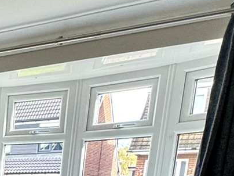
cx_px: -149
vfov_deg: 17.3
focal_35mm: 71
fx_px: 480
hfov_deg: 21.3
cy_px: 308
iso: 100
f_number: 2.2
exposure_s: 1/100
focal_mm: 2.22
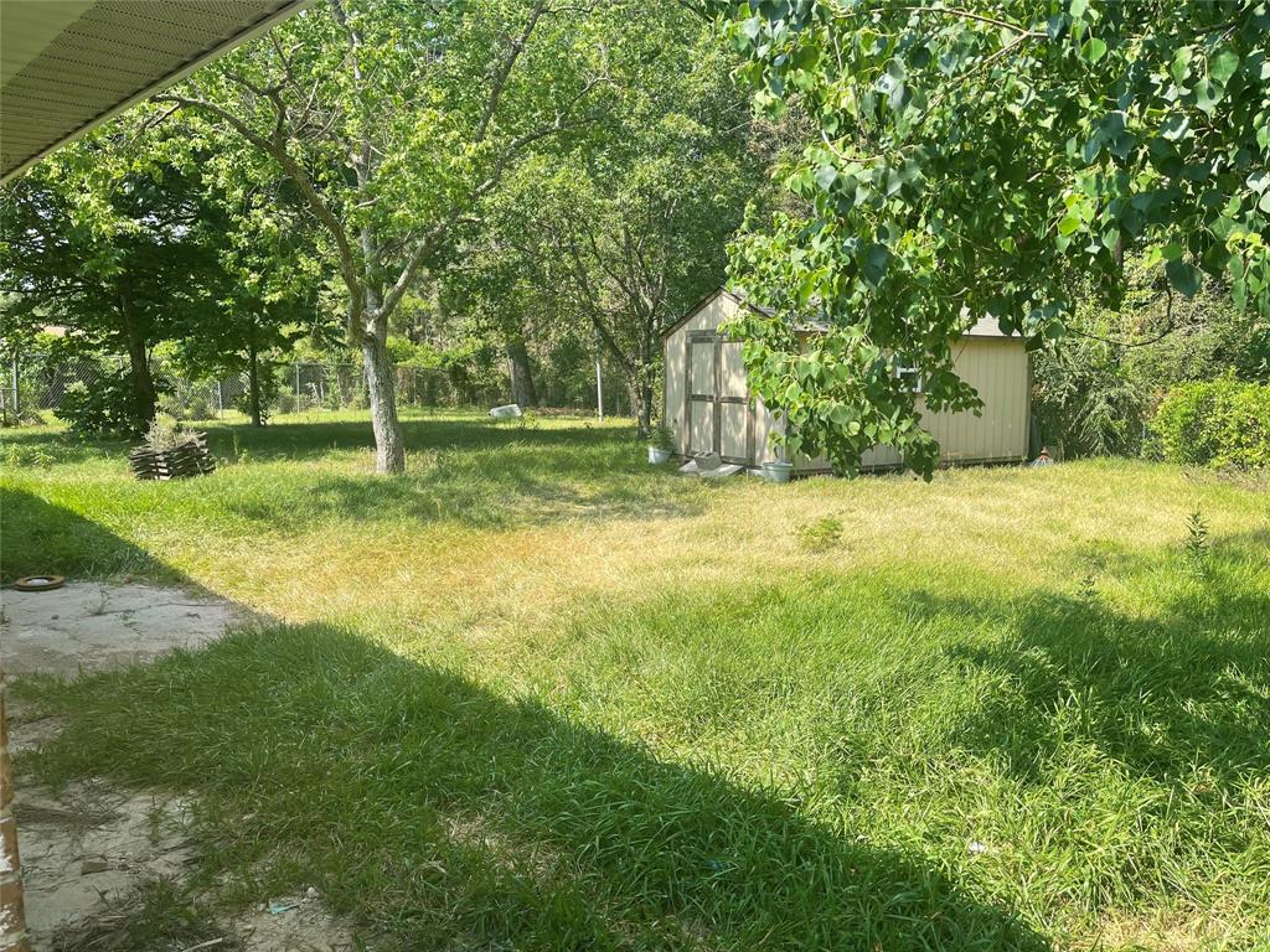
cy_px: 476
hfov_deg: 67.3
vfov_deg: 53.1
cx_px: 635
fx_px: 954
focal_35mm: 26
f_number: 1.6
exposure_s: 1/1309
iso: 32
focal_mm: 5.1
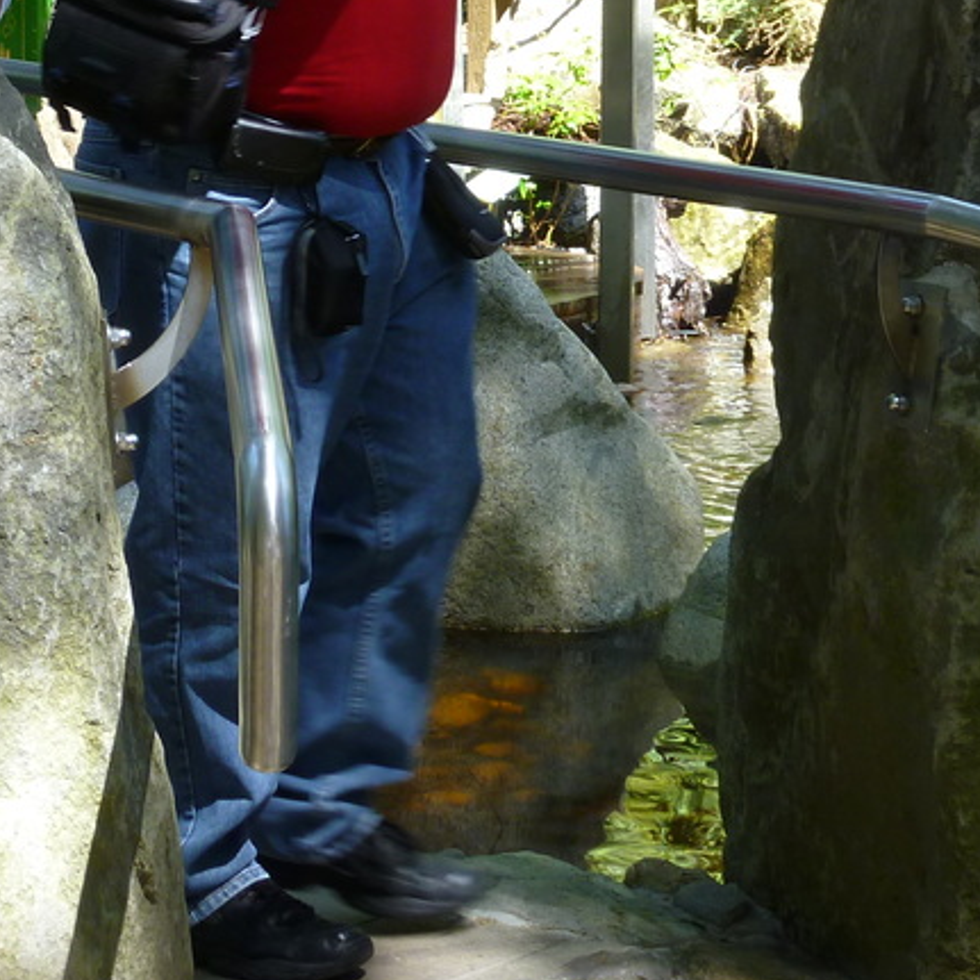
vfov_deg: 16.1
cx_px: -11
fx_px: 3363
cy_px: -80
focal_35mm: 105
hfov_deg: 16.2
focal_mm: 7.2
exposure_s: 1/40
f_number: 4
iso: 100
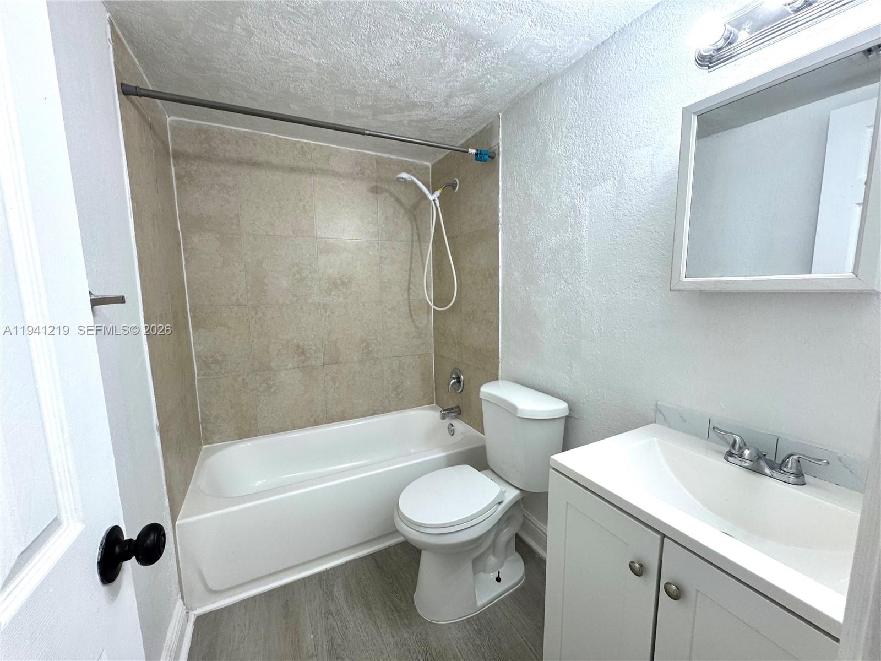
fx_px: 356
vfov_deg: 85.7
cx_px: 440
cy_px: 330
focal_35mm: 14
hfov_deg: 102.1
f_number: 2.2
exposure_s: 1/120
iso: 125
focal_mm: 2.22
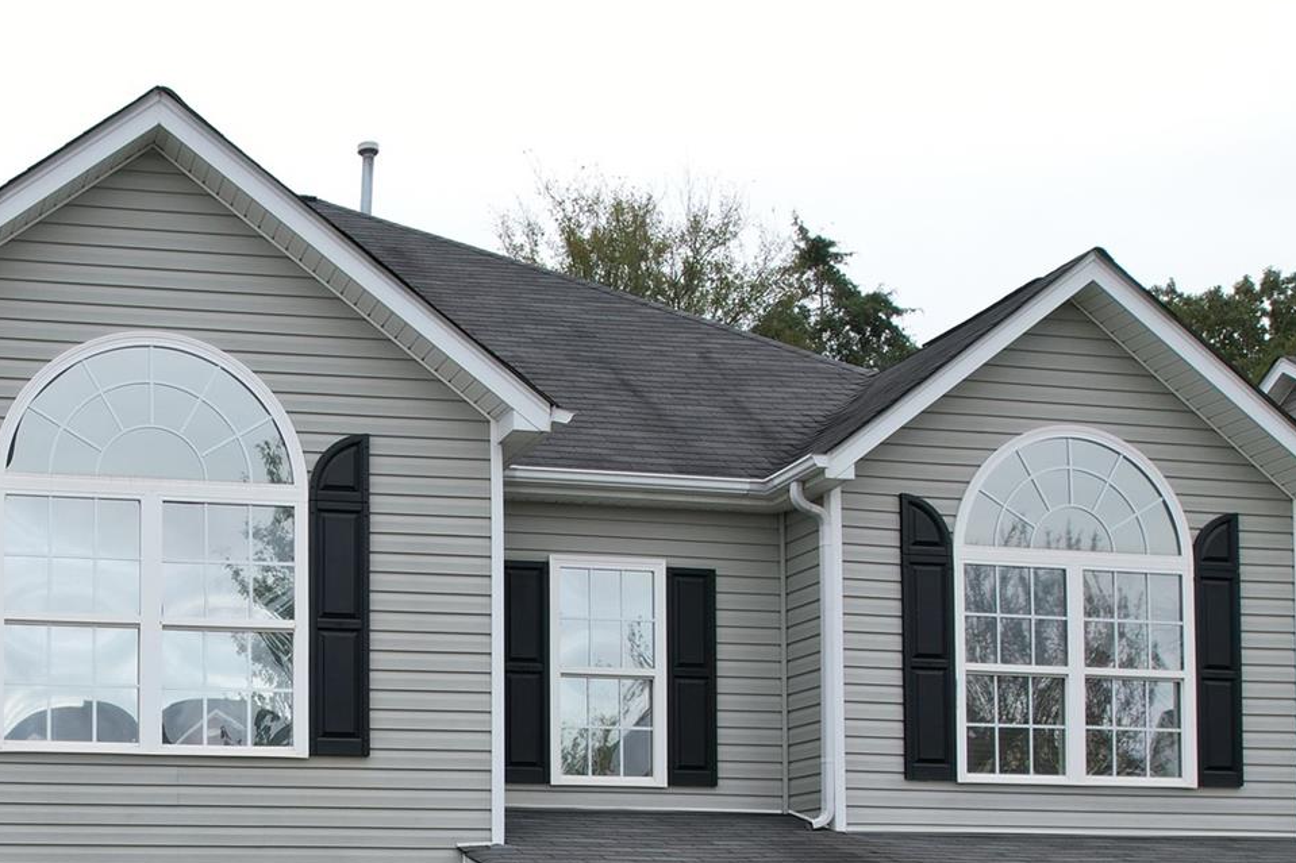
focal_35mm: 47
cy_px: 883
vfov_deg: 26.9
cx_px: 166
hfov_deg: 39.4
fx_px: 1692
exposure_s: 1/90
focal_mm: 8.38
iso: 100
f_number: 2.8
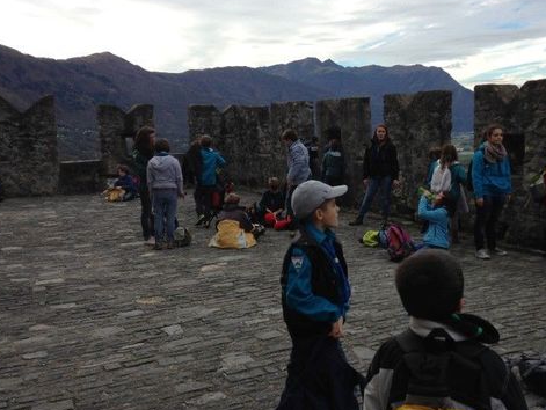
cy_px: 195
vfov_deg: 34.4
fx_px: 663
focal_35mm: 42
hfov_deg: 44.6
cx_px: 312
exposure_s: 1/903
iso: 50
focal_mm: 4.12
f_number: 2.4
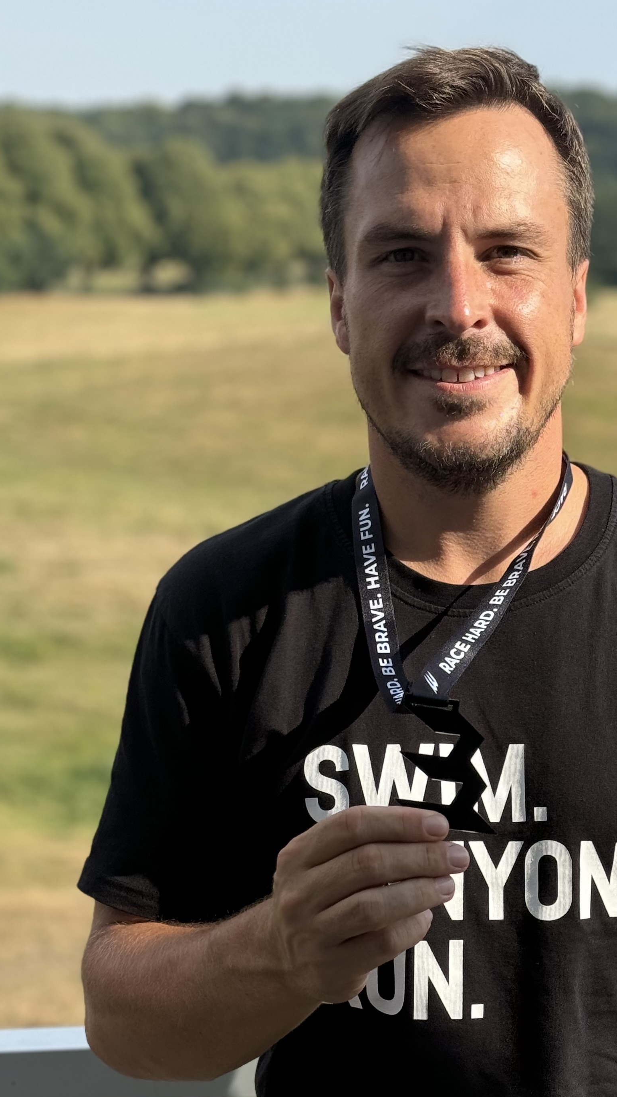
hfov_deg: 15.6
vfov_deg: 27.5
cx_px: 502
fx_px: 2240
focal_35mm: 77
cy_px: 647
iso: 64
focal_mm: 6.76
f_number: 1.78
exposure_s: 1/2611
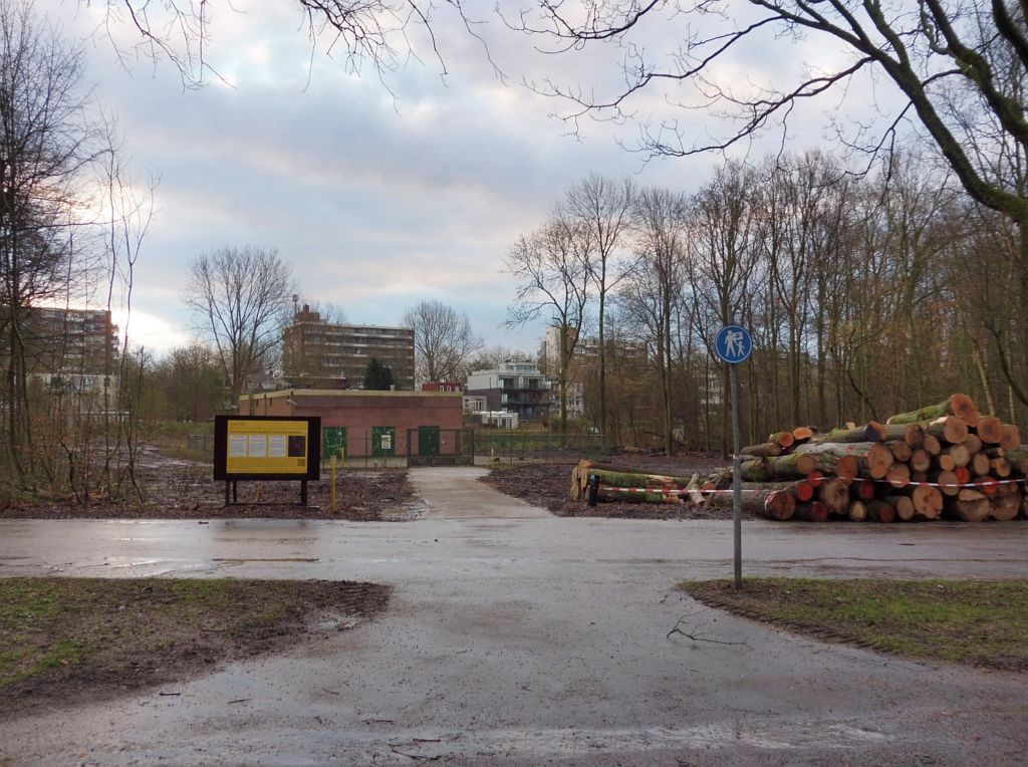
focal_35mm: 30
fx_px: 889
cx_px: 514
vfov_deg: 46.7
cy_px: 384
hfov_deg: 60.1
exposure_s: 1/60
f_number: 3.6
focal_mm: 5.4
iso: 160
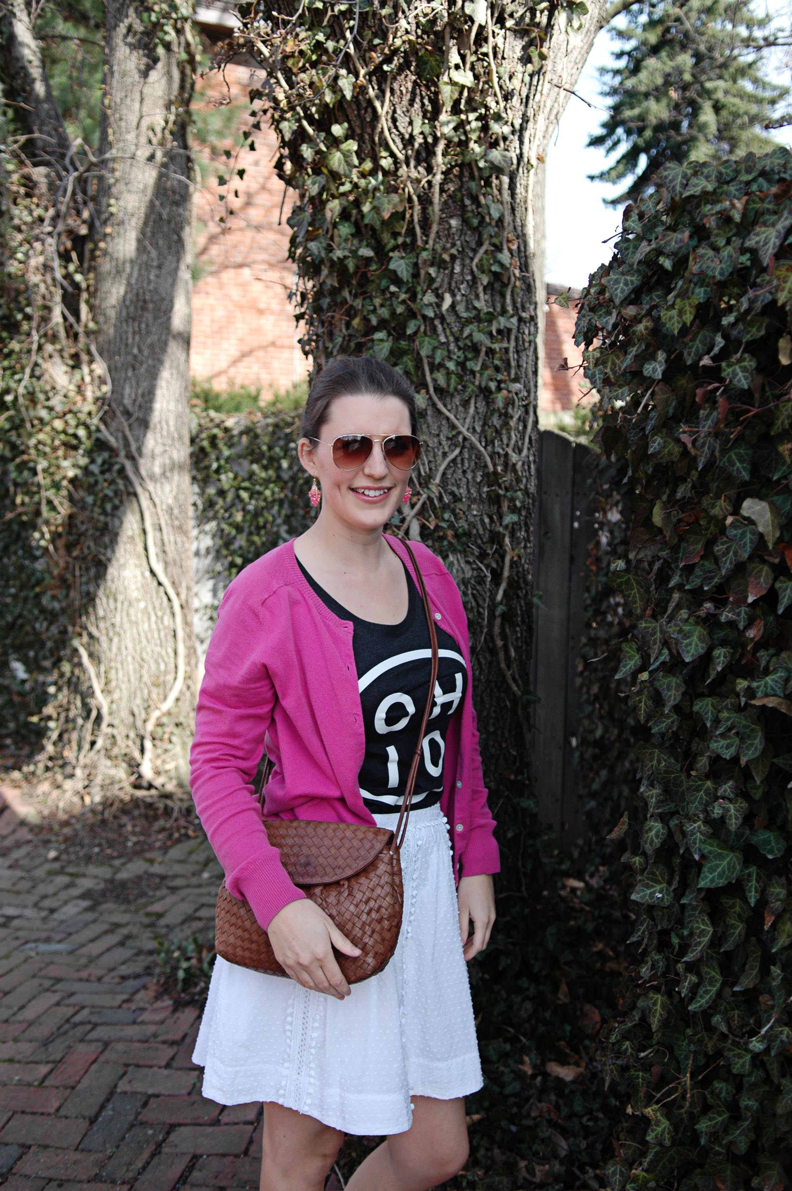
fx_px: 1190
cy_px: 596
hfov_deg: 36.8
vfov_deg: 53.2
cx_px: 396
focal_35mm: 36
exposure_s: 1/800
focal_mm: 24
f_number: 2.8
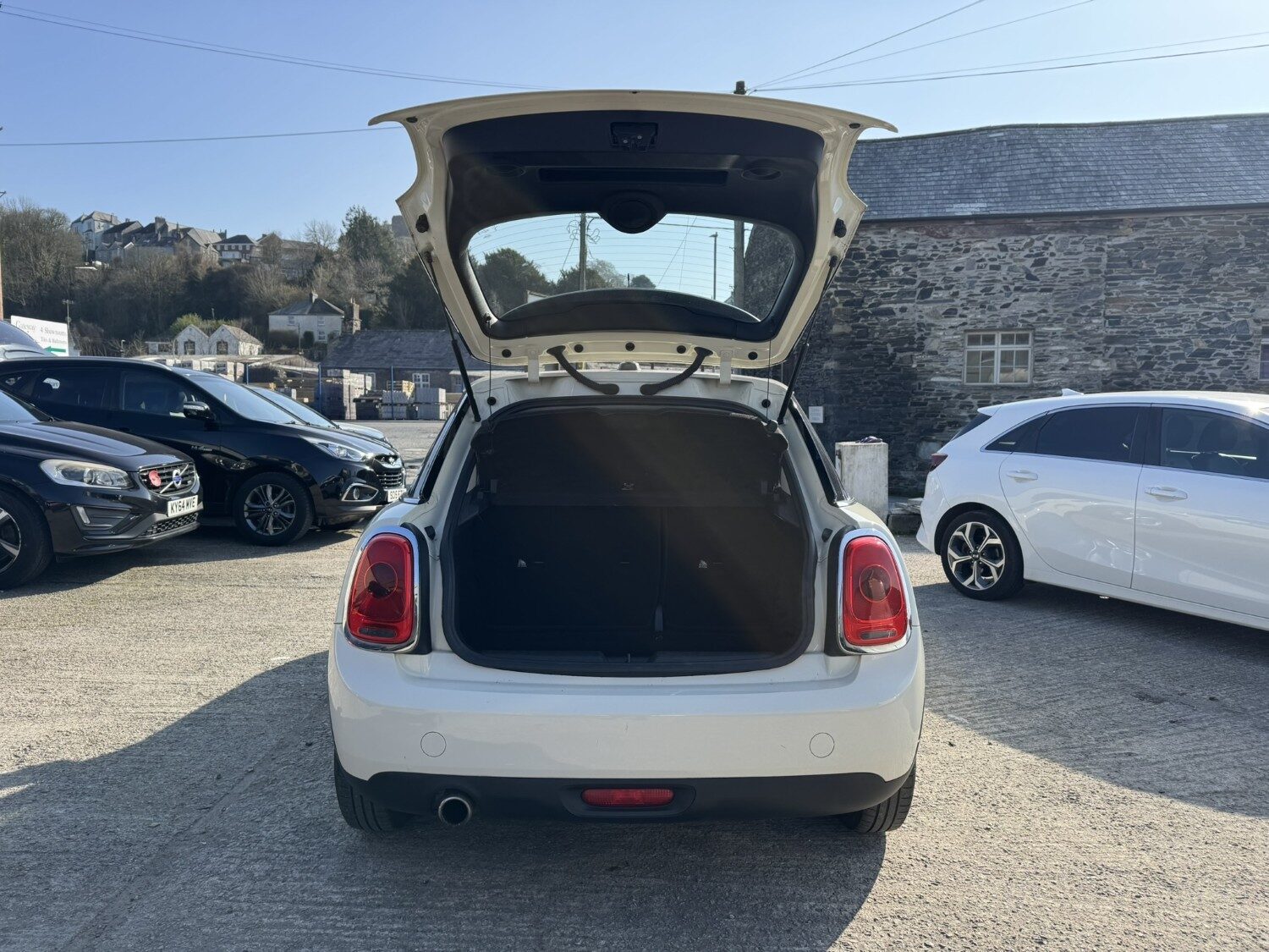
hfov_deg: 71.6
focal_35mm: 24
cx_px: 634
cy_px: 476
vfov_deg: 56.8
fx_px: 880
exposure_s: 1/2105
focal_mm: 6.76
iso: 80
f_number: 1.78
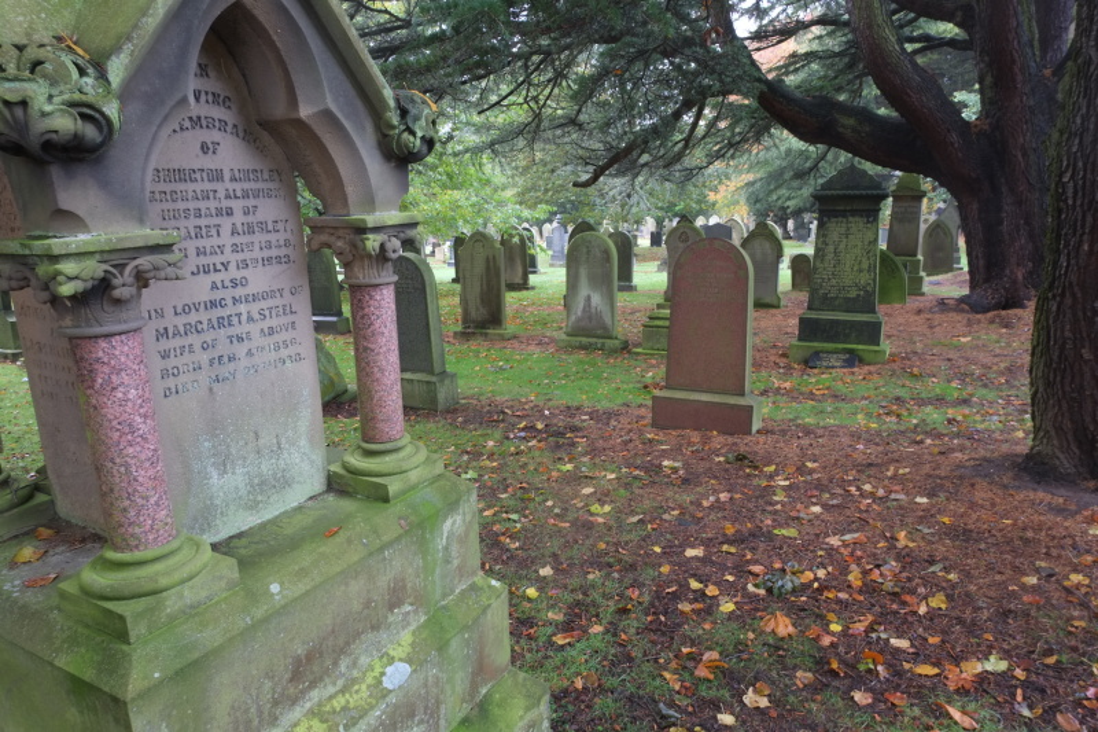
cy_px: 366
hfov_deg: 73.8
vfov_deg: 53.1
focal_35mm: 24
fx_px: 732
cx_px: 549
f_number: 11
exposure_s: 1/8
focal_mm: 16
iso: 800
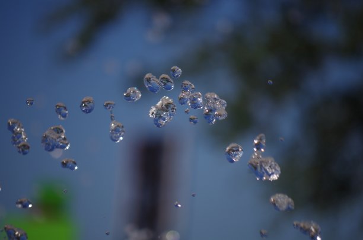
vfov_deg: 5.1
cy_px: 120
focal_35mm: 270
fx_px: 2716
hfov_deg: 7.6
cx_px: 182
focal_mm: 180
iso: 100
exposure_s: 1/1000
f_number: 5.6
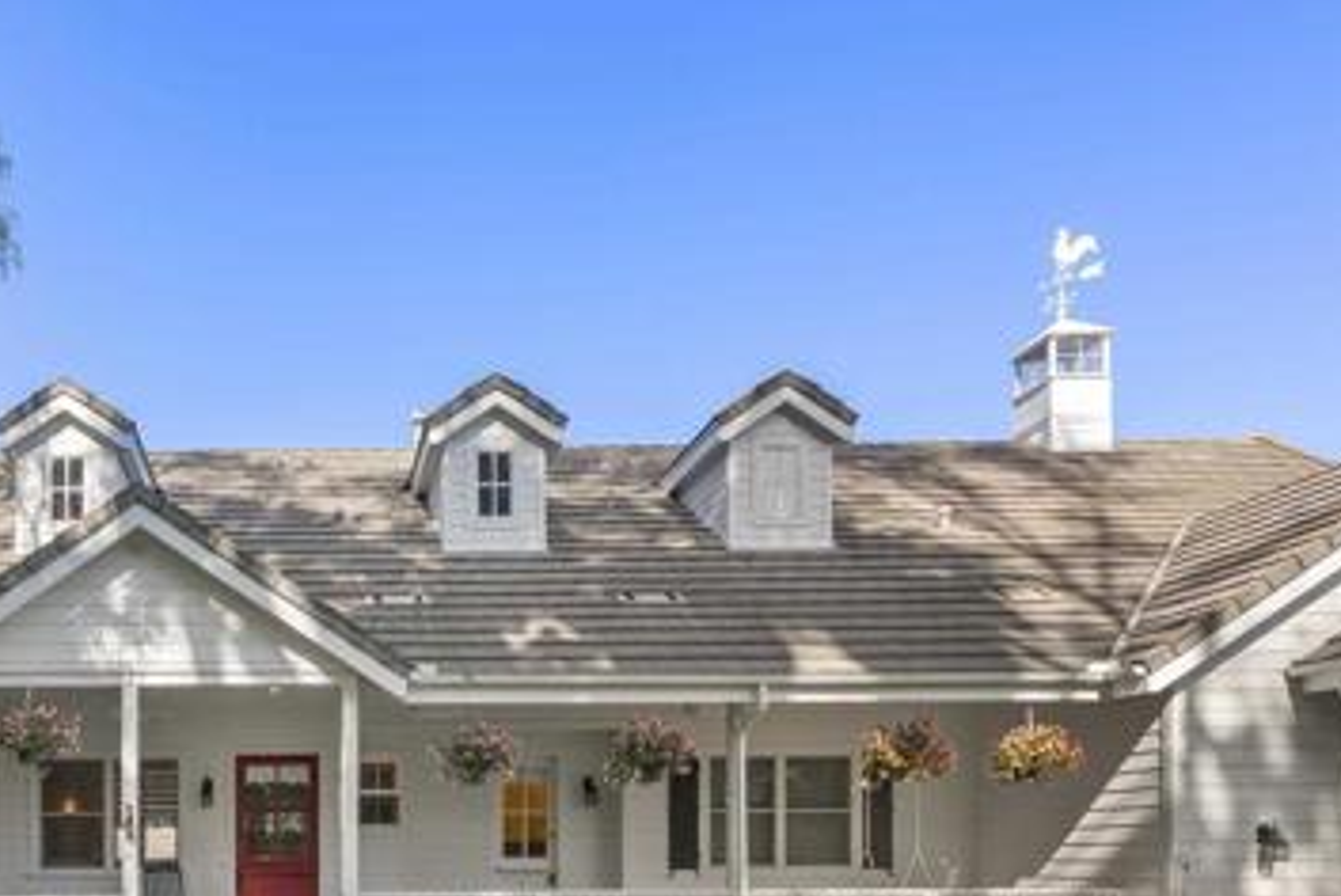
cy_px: 775
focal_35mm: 29
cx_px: 270
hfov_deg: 58.7
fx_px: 1081
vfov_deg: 42.0
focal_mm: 16
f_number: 8
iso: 500
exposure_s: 1/160
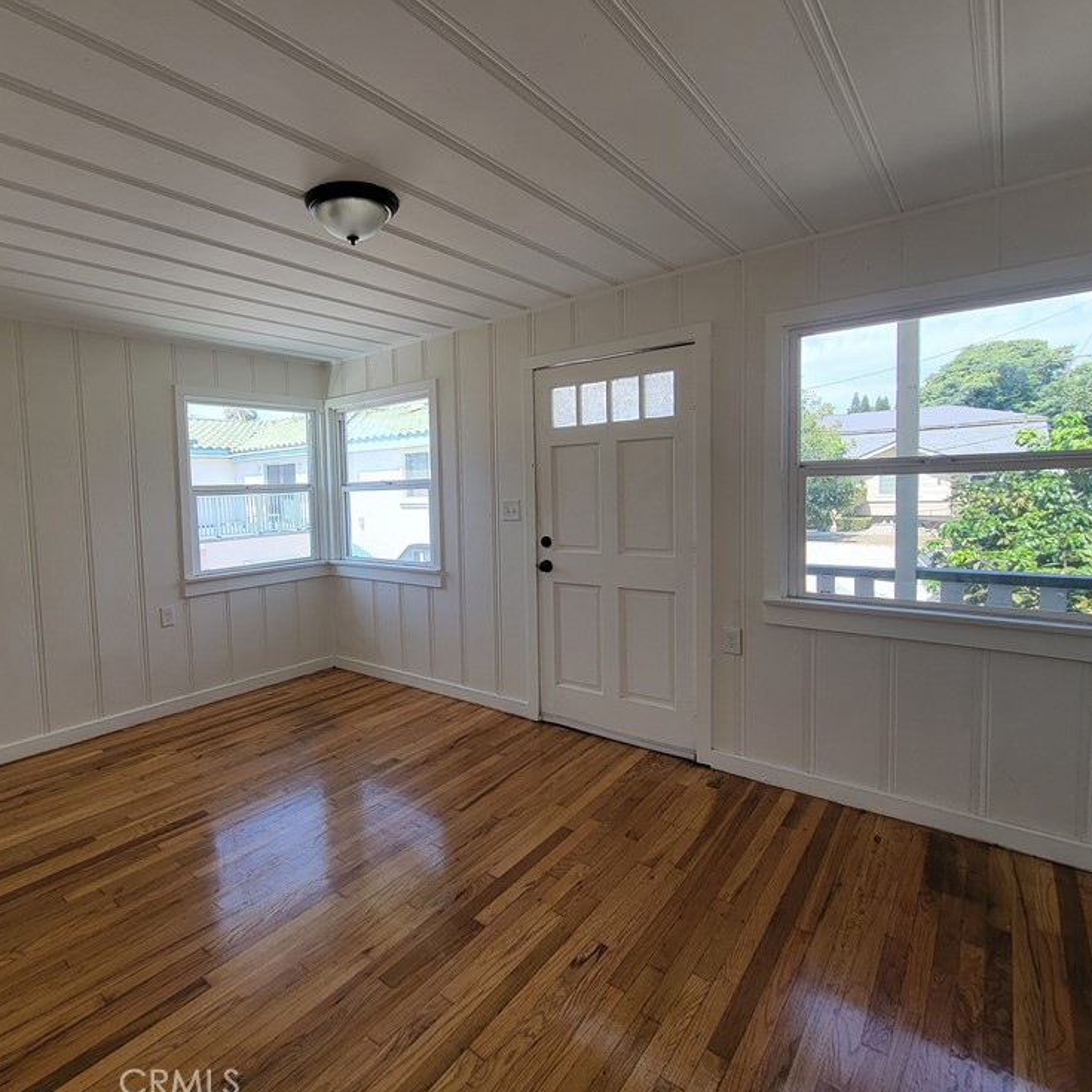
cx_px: 447
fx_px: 571
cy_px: 533
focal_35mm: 16
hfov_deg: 86.5
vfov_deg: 87.4
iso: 50
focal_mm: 2.2
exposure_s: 1/143
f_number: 2.2
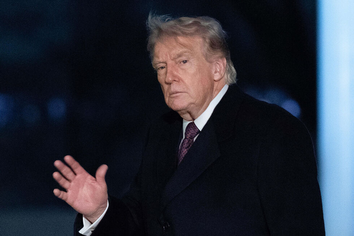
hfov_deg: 12.6
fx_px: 1602
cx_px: 177
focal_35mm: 163
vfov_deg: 8.4
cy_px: 118
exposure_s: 1/200
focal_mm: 163
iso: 10000
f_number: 3.2
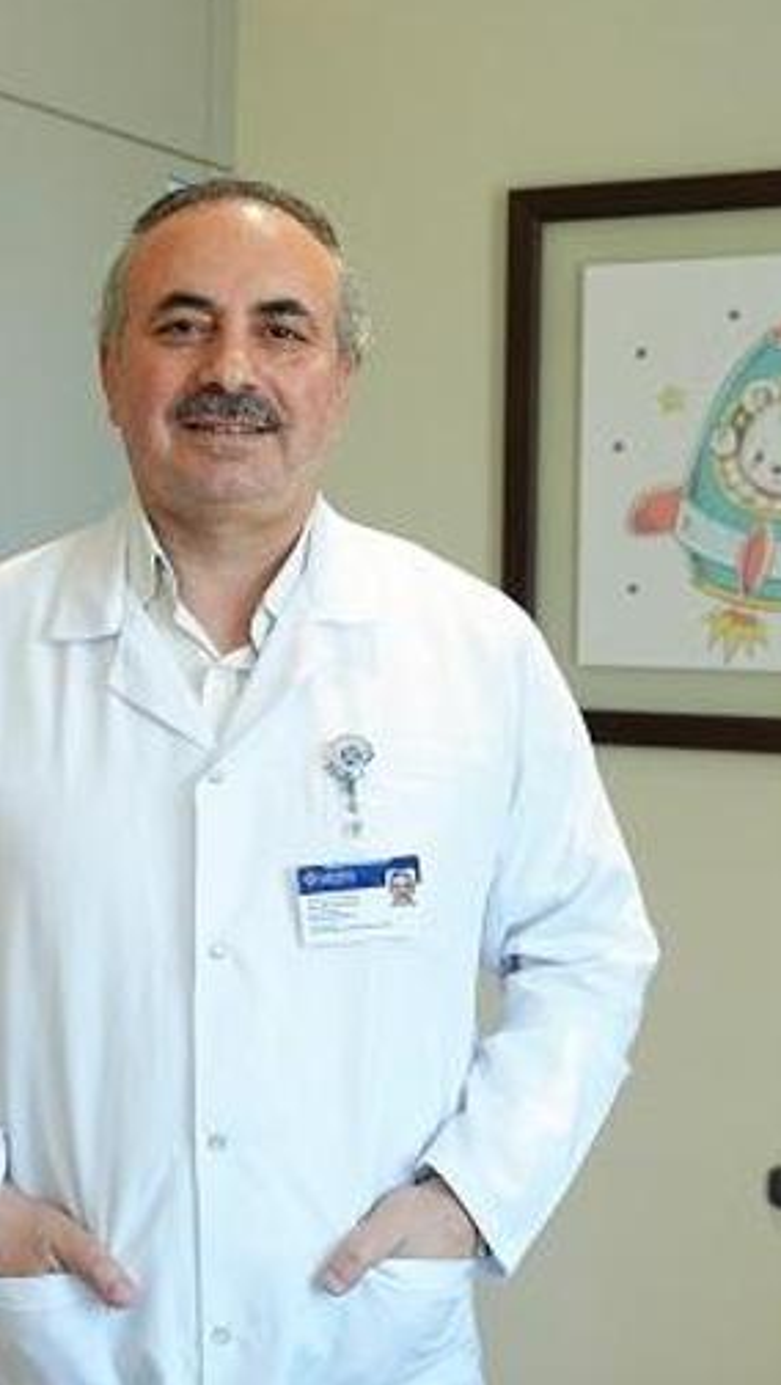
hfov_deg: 18.8
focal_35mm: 64
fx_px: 2353
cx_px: 220
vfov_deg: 32.8
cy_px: 687
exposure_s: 1/100
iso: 400
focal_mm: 40
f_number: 4
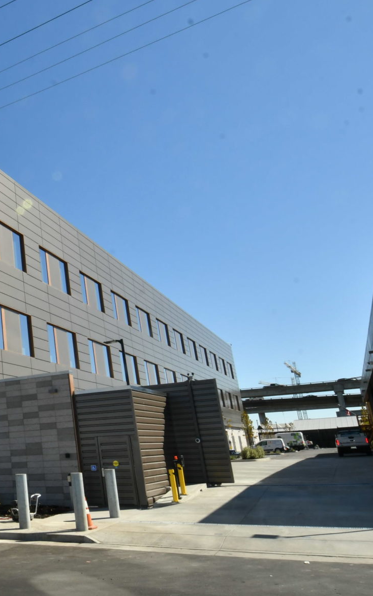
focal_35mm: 32
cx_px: -72
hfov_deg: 32.7
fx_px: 520
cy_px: 294
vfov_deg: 59.6
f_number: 16
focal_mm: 12
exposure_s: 1/250
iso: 400
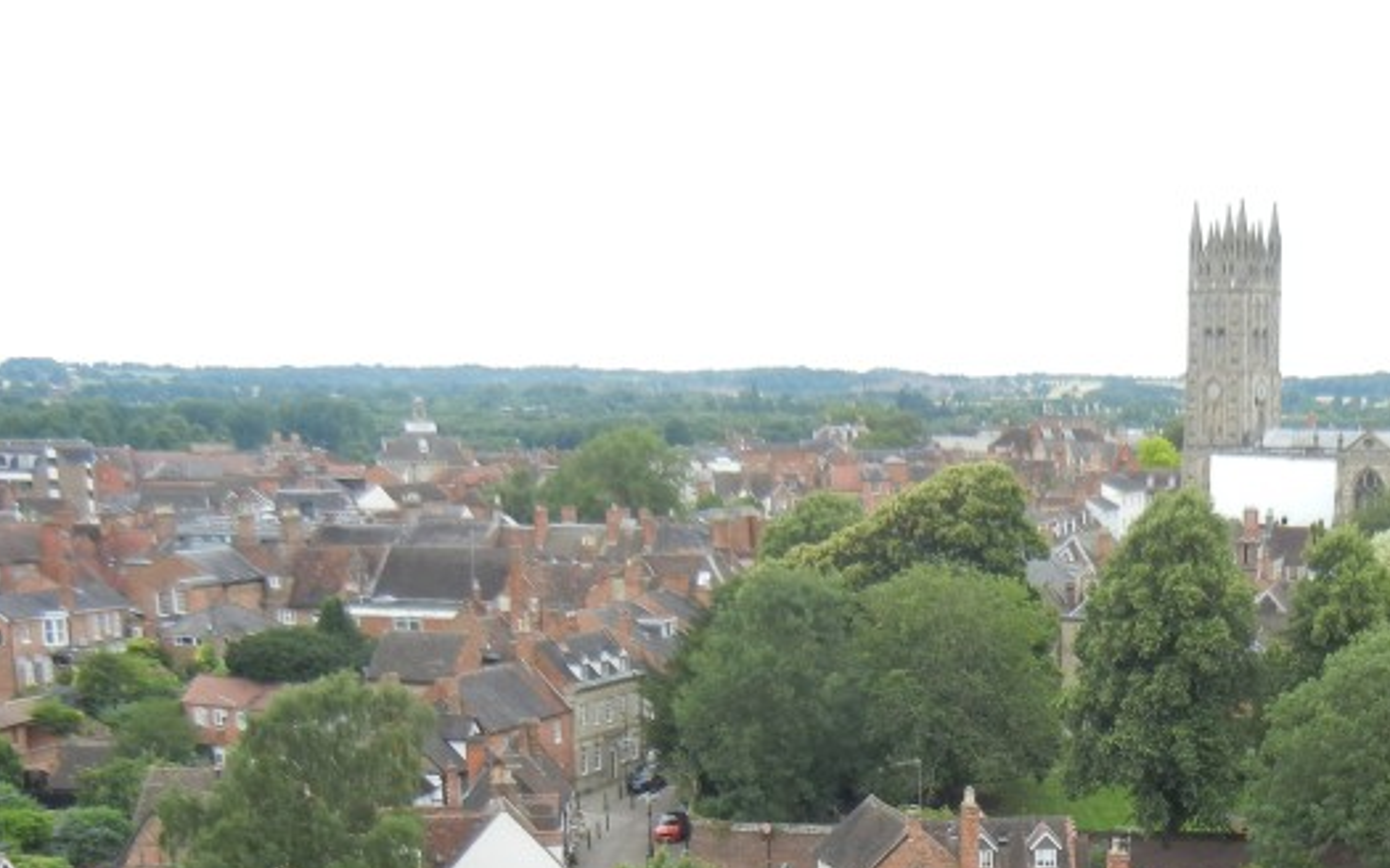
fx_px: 2348
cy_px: 863
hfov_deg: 32.1
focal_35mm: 62
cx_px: 1112
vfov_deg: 20.3
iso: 160
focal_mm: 5.4
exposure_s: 1/449
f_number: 3.5
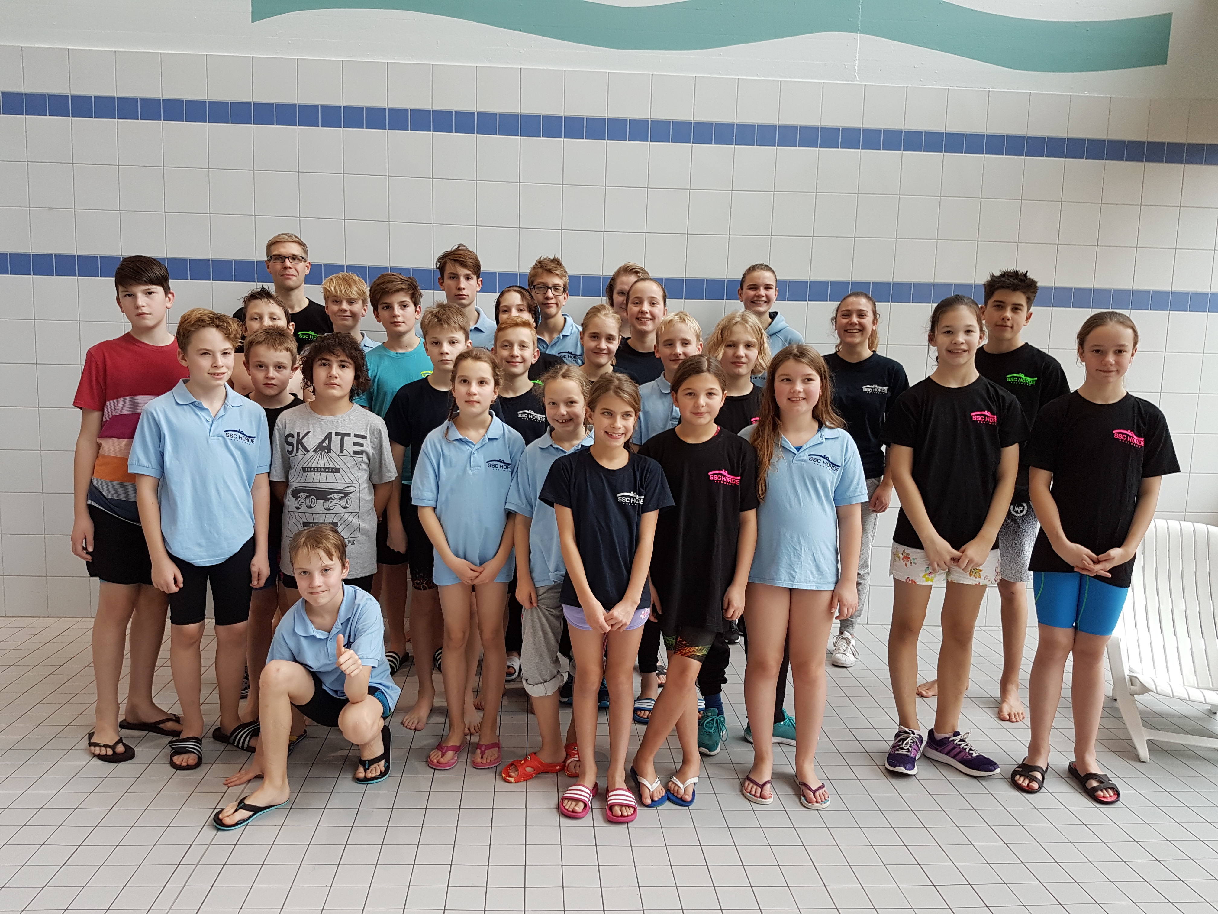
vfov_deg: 53.1
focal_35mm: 26
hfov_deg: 67.3
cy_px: 457
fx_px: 915
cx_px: 609
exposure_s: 1/50
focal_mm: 4.2
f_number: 1.7
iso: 64
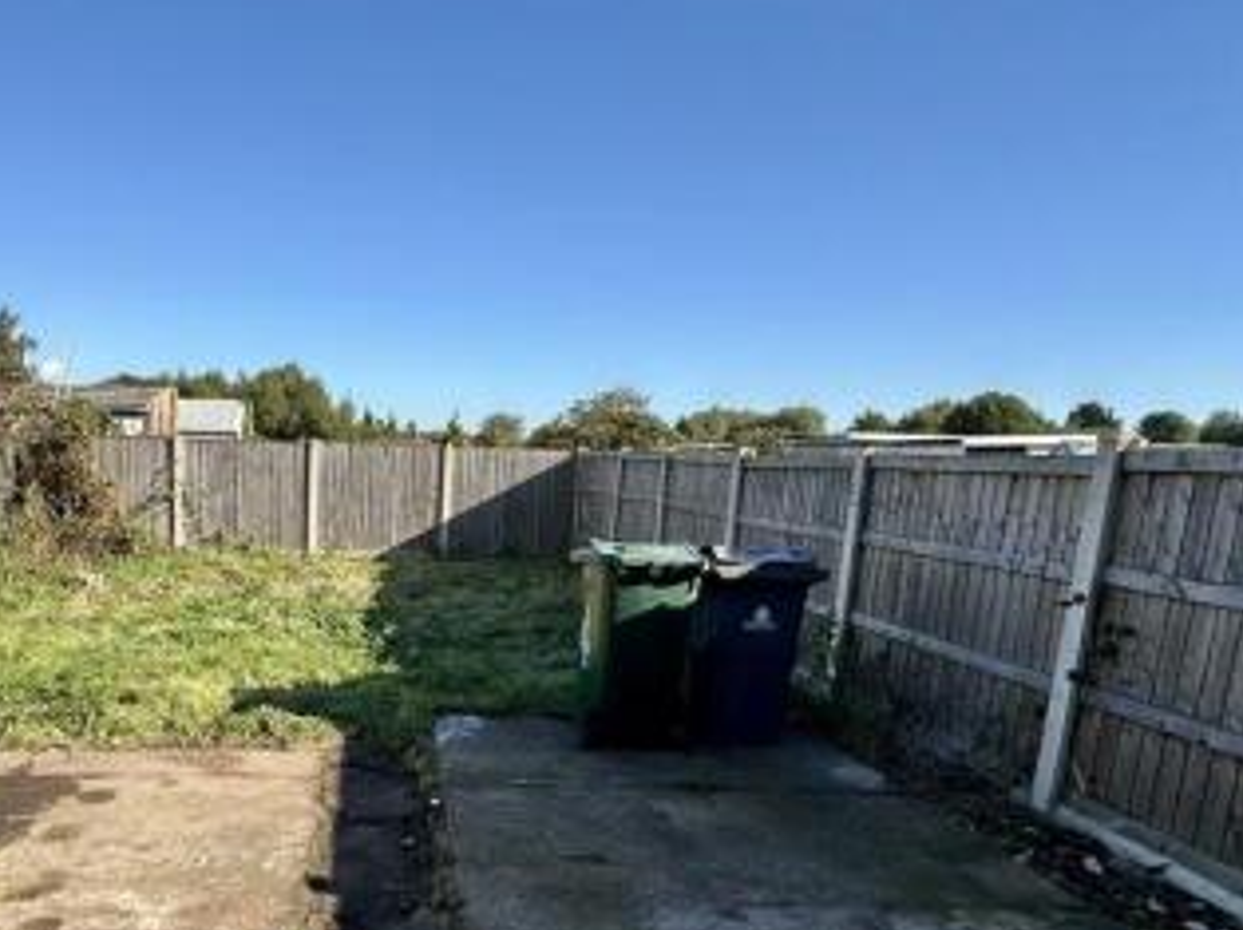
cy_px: 651
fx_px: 933
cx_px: 382
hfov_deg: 65.0
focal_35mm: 26
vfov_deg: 51.6
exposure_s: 1/1033
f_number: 2.2
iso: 40
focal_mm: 2.22
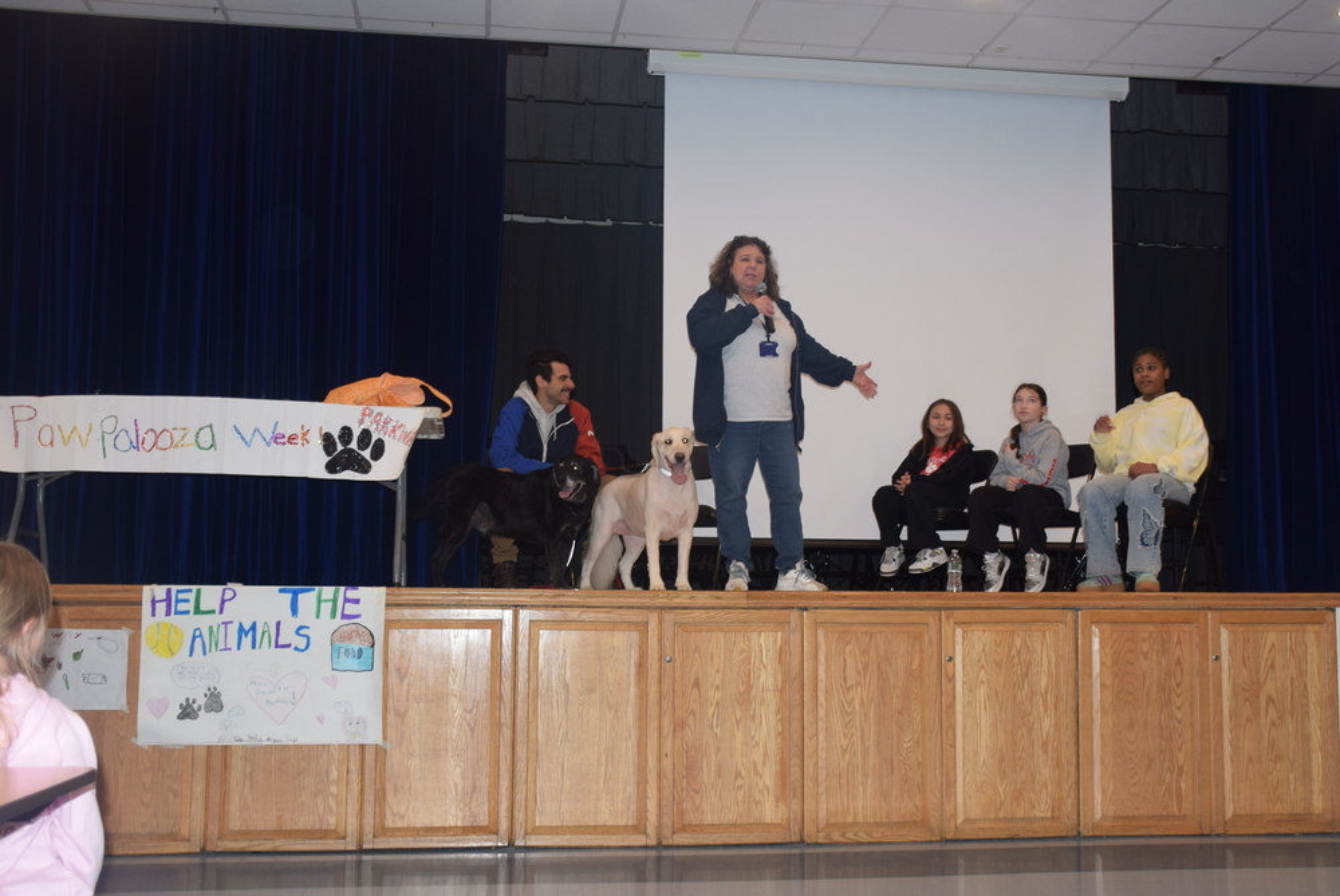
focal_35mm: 36
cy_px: 448
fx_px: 1341
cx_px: 670
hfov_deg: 53.1
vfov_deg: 37.0
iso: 400
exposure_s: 1/60
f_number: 4
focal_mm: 24
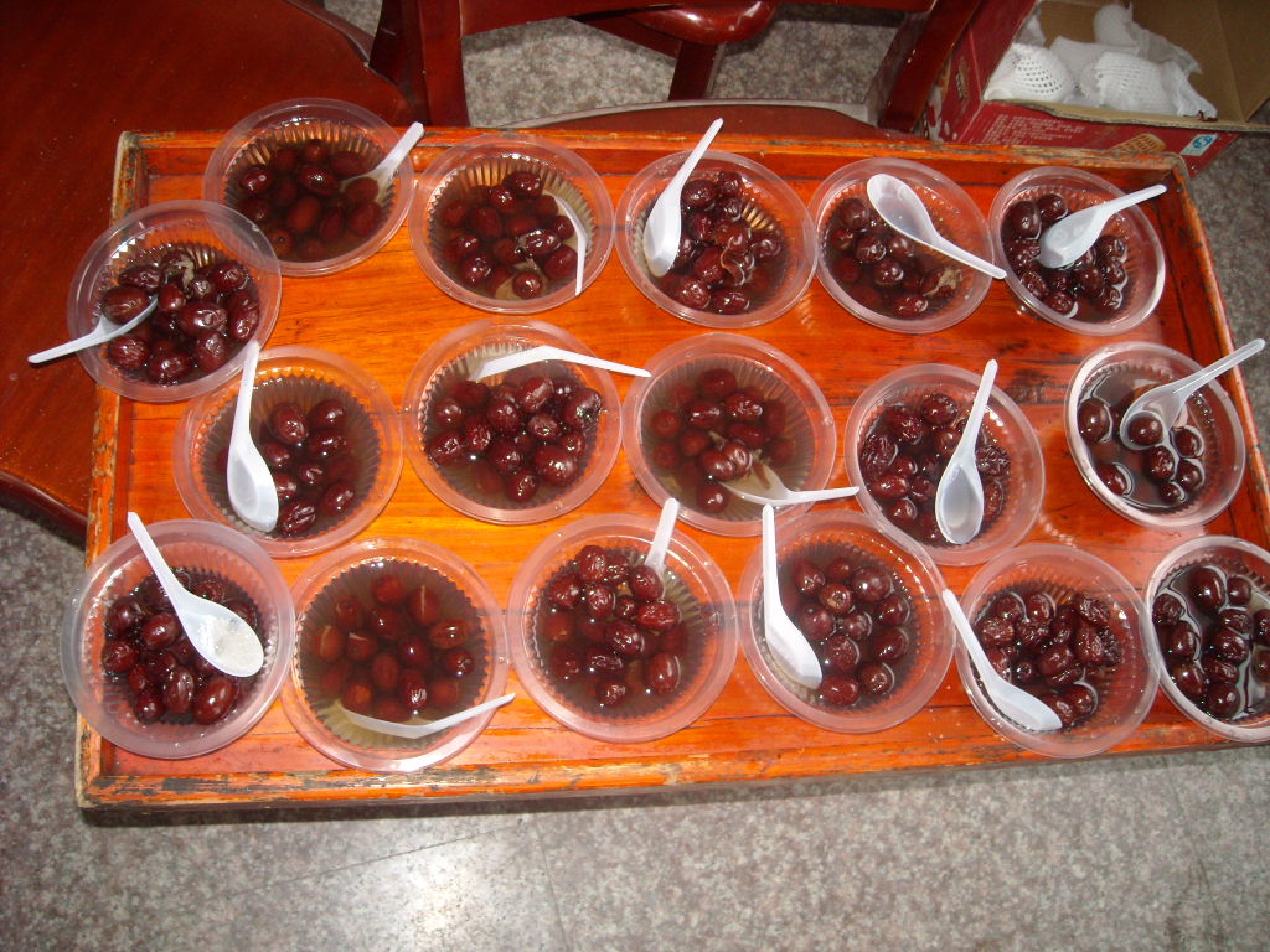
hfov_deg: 52.6
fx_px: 1284
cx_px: 635
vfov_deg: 40.7
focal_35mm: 35
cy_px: 476
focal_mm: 5.7
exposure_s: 1/30
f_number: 2.8
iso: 200
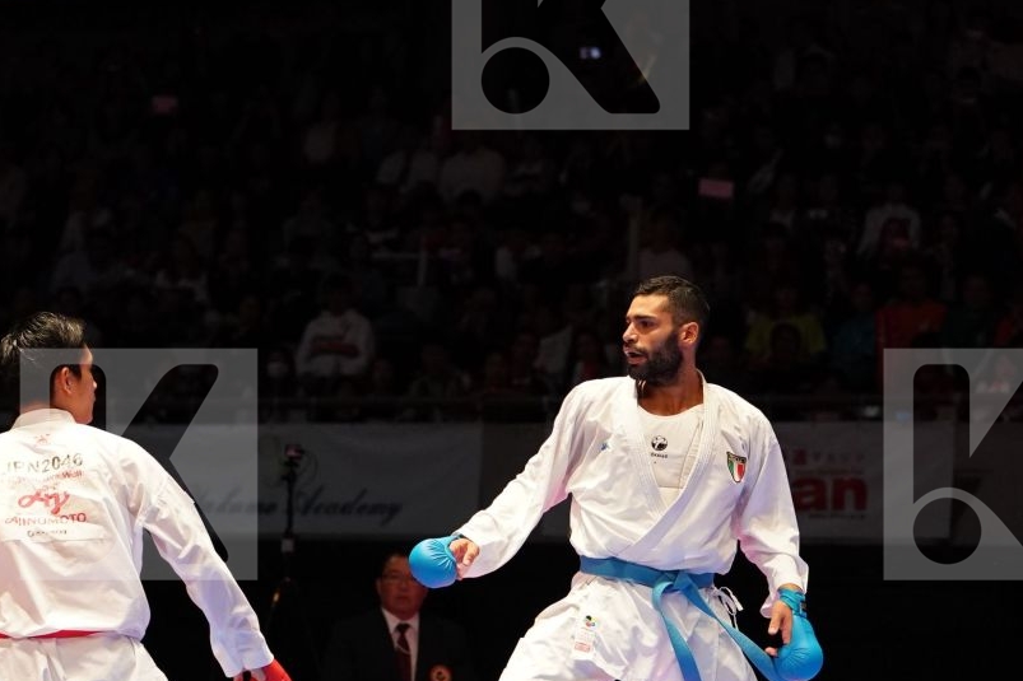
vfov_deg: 8.7
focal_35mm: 157
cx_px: 571
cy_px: 465
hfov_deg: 13.1
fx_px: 4460
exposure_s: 1/1000
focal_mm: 70
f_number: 2.8
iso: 2500
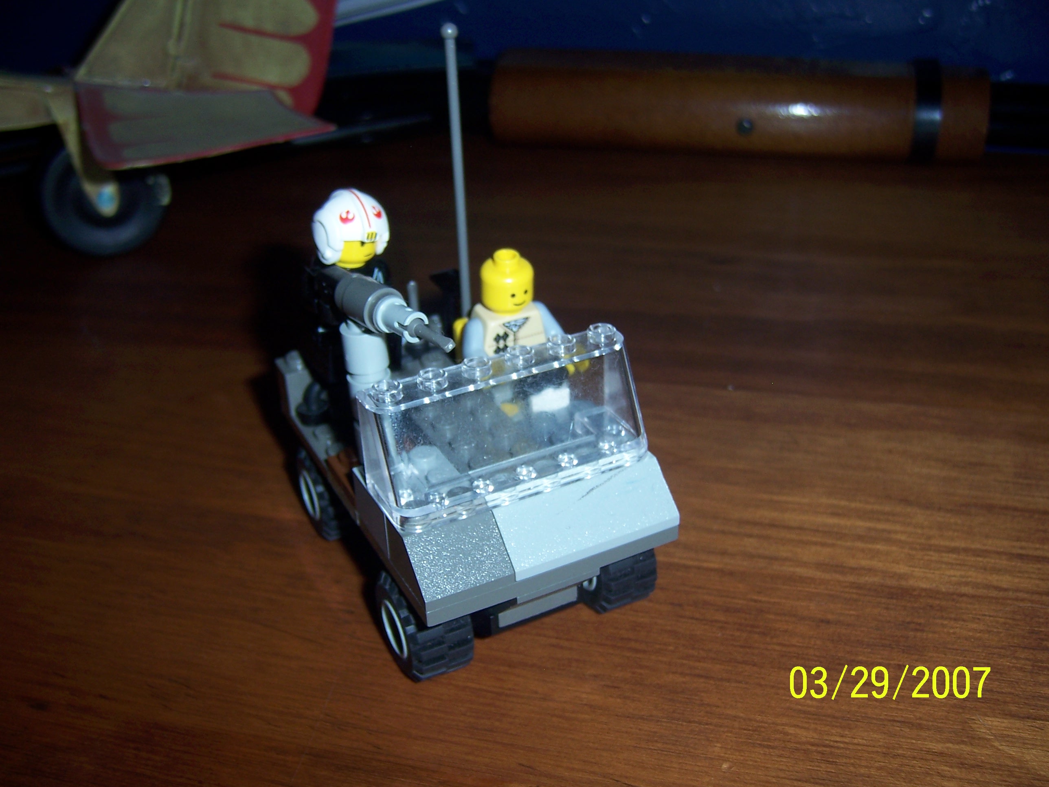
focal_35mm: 36
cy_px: 394
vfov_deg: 39.7
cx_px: 524
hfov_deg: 51.4
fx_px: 1091
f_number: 2.8
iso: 80
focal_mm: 6.2
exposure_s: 1/60
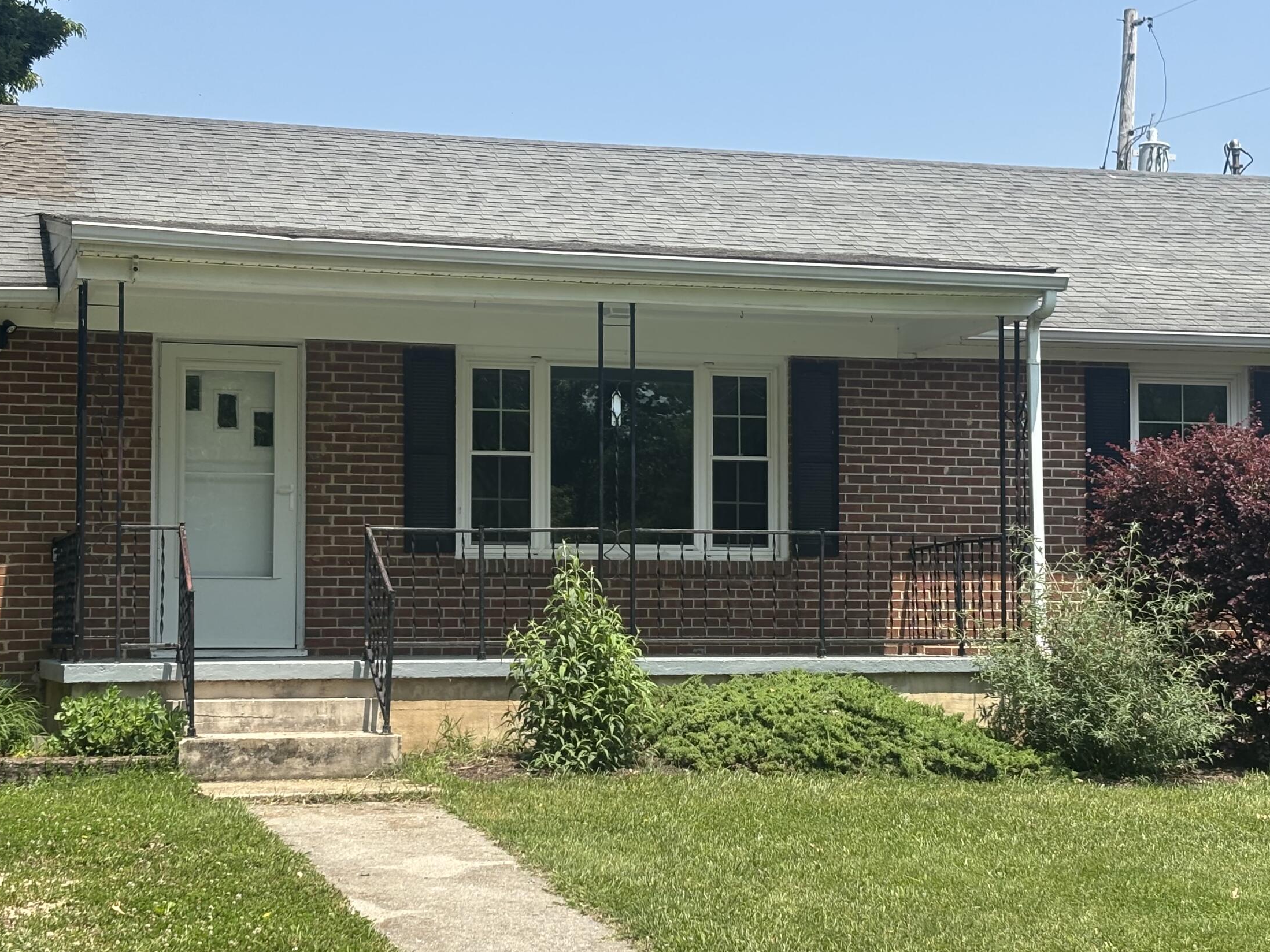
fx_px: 2605
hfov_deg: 27.4
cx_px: 693
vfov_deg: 20.7
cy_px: 502
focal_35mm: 71
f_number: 1.6
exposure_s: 1/1751
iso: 32
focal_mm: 5.96
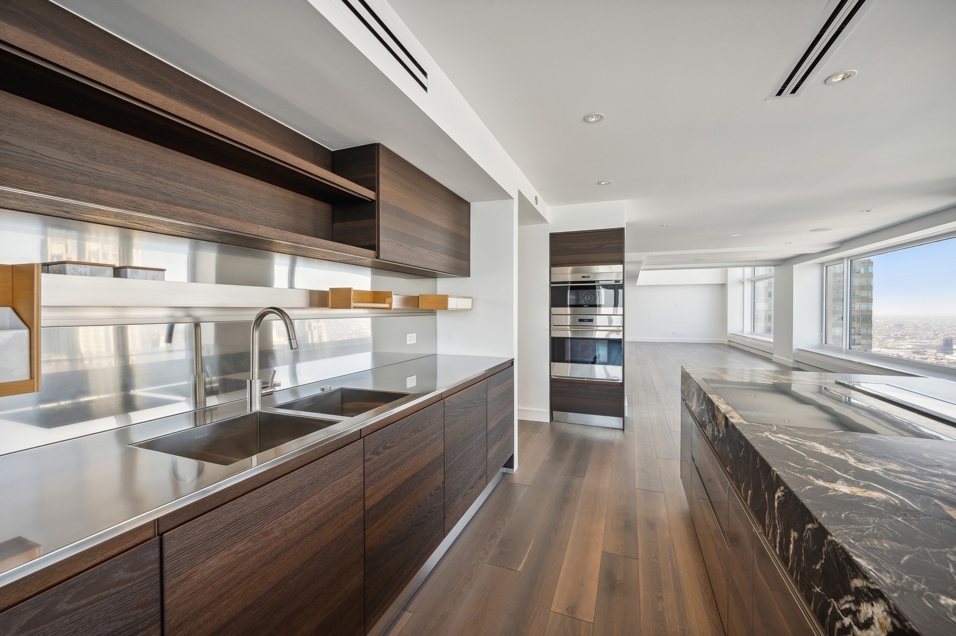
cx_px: 478
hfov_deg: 104.3
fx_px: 371
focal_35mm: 14
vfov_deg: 81.1
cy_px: 318
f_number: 8
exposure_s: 1/30
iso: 400
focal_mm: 14
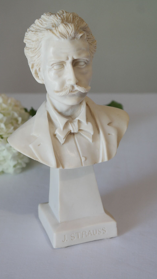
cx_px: 64
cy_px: 138
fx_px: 540
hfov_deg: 16.5
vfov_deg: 29.0
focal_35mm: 73
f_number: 5.6
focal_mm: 45
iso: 400
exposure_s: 1/30
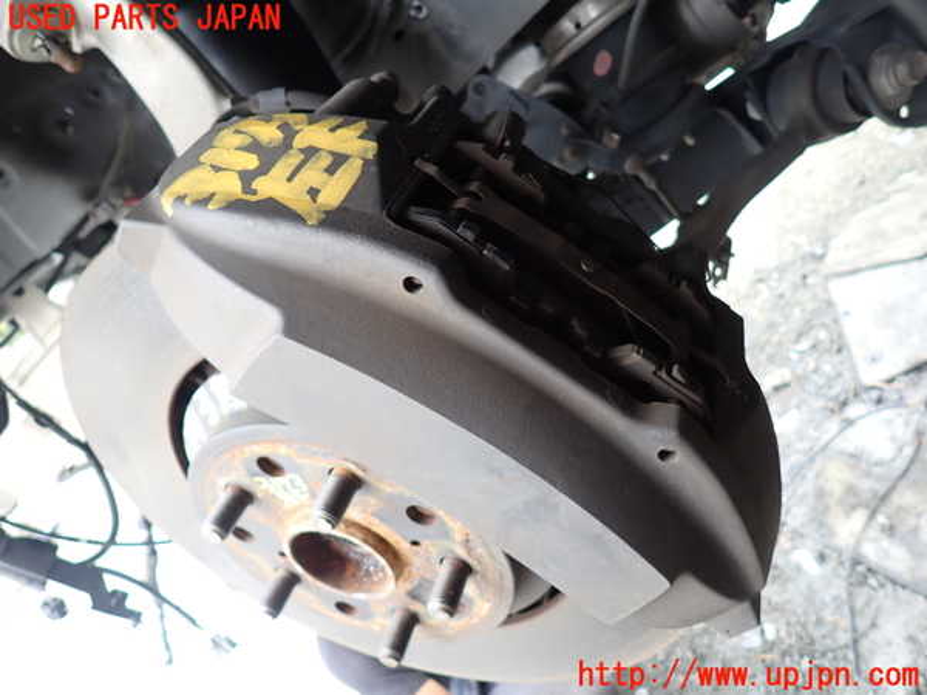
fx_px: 669
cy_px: 348
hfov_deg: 69.4
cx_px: 464
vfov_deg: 54.9
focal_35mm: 25
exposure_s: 1/60
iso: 100
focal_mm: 4.5
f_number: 2
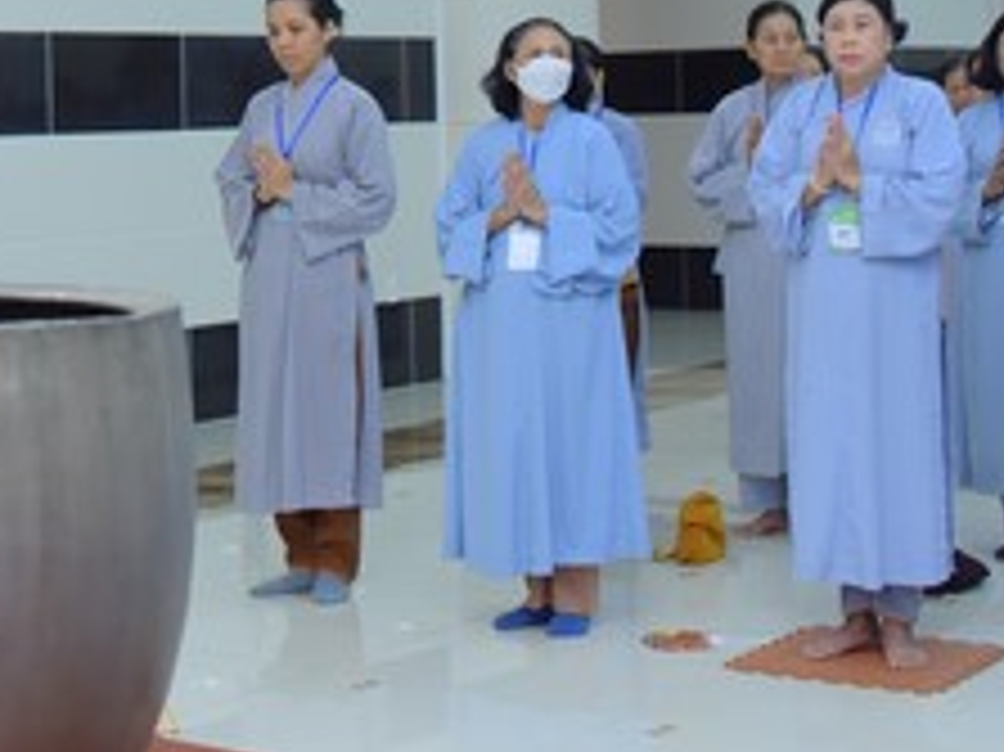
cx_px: 243
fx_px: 2522
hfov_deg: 22.3
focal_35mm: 87
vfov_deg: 16.6
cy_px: 7
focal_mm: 31
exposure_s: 1/125
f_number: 5
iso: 800
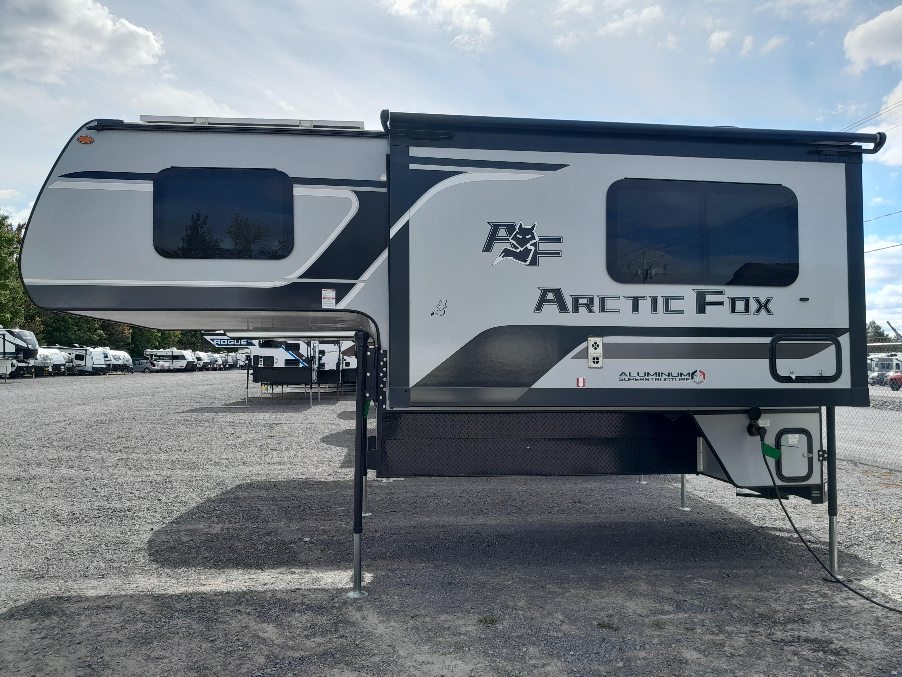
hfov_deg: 65.3
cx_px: 451
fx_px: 704
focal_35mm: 27
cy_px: 338
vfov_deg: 51.4
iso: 40
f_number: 1.8
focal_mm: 4
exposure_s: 1/390
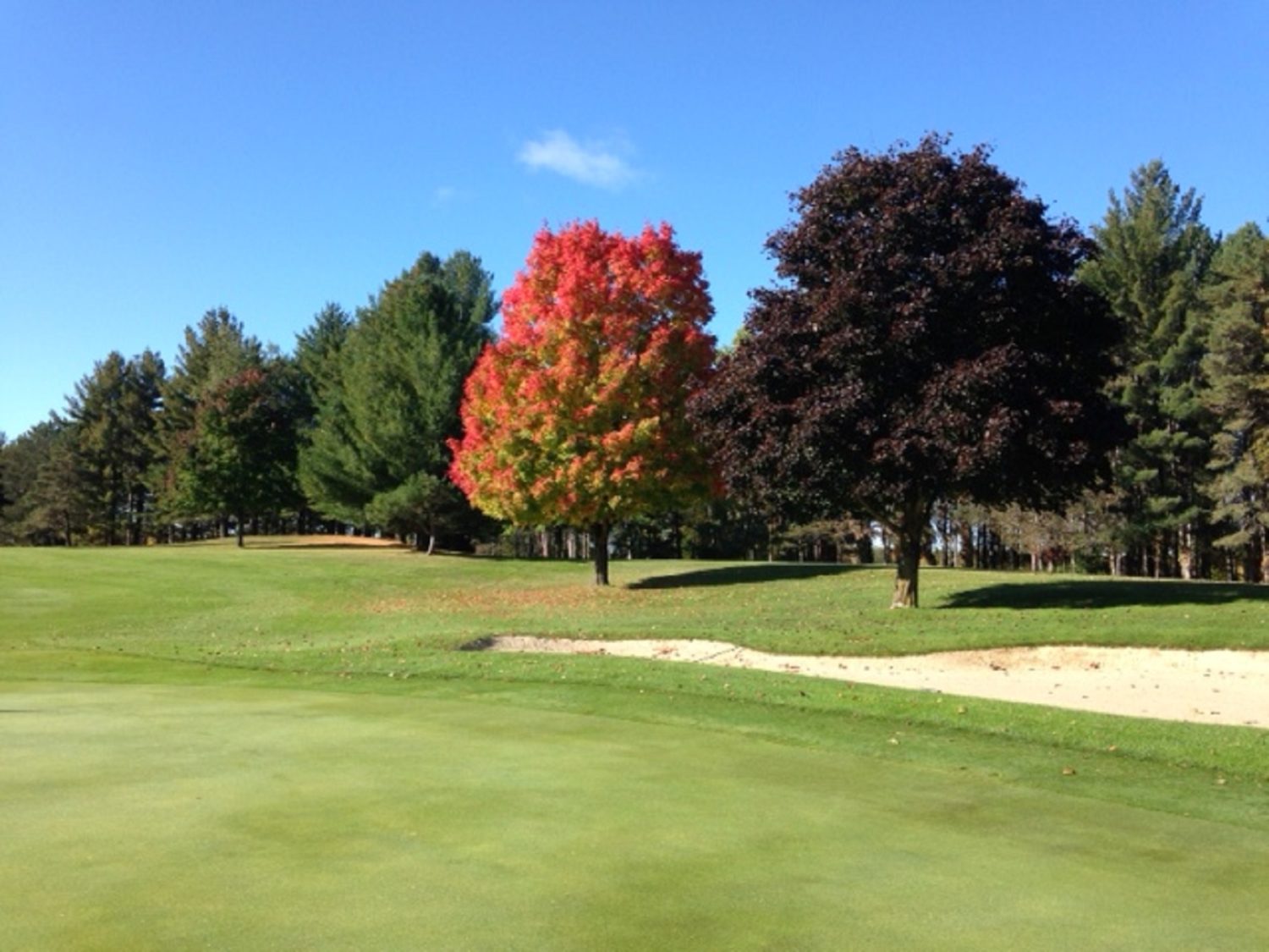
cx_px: 634
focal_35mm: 33
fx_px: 1210
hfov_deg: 55.4
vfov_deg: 42.9
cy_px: 476
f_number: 2.4
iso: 50
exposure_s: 1/669
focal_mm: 4.12
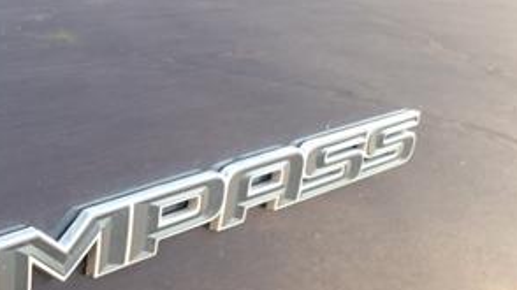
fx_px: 877
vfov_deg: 17.8
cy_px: 359
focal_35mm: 64
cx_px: 35
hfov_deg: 31.1
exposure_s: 1/123
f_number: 1.9
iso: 40
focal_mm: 3.58
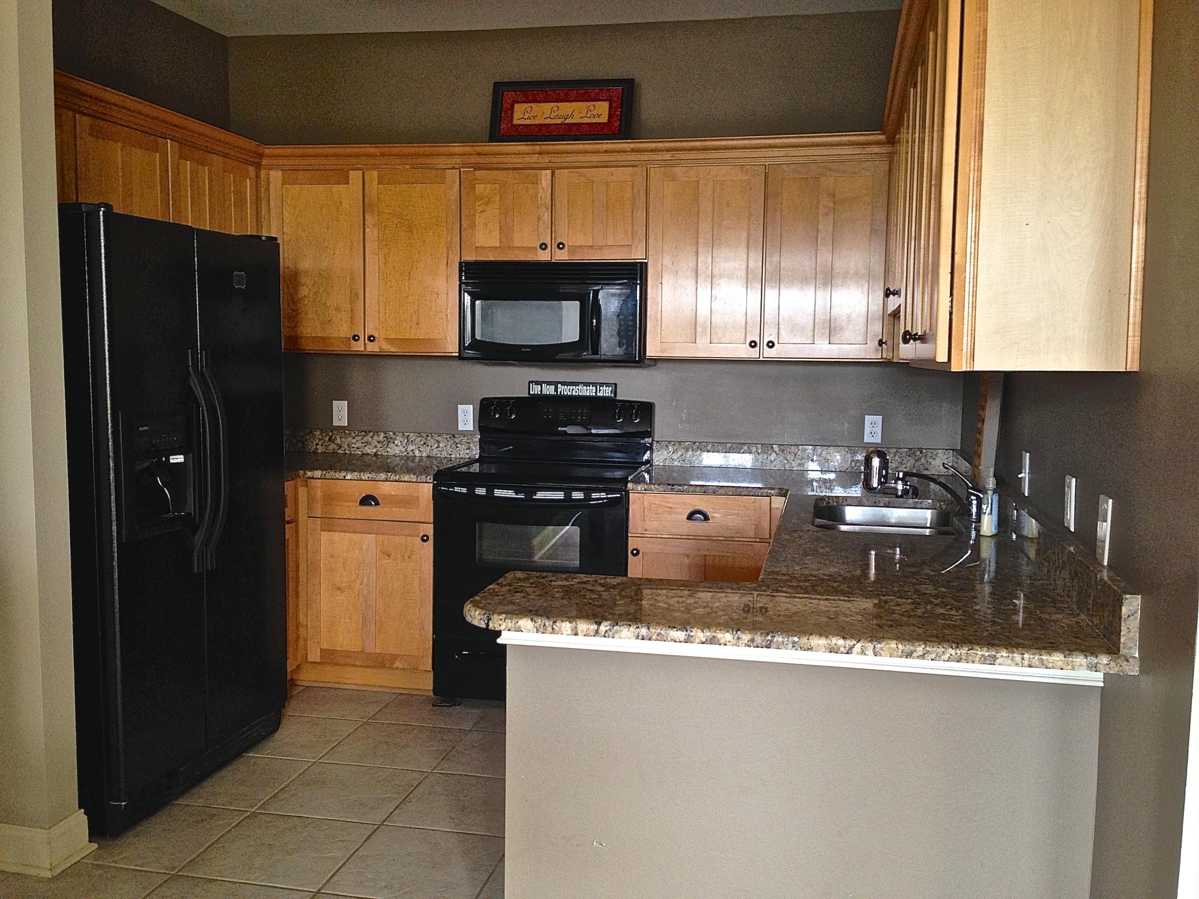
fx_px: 1143
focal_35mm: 33
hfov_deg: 55.4
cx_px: 600
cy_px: 450
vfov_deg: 42.9
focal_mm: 4.12
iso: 125
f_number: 2.4
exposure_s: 1/20
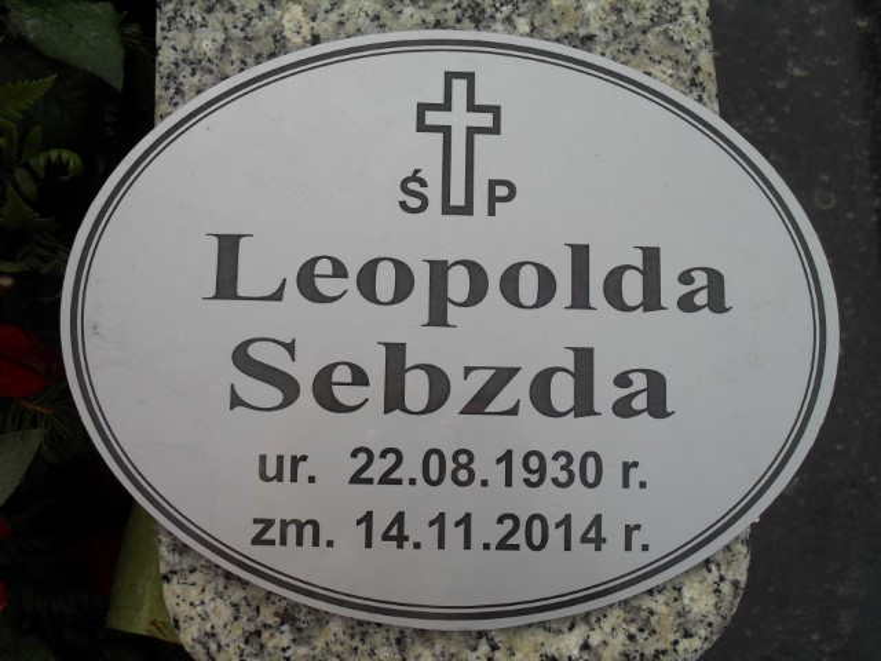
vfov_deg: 40.7
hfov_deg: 52.6
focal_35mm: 35
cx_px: 440
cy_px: 330
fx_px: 891
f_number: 3.2
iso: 100
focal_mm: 6.3
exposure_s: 1/350
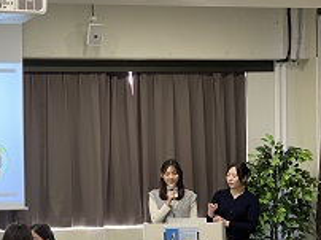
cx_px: -5
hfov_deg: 16.6
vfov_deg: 12.7
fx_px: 1074
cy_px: 174
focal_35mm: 116
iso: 100
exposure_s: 1/50
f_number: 2
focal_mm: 6
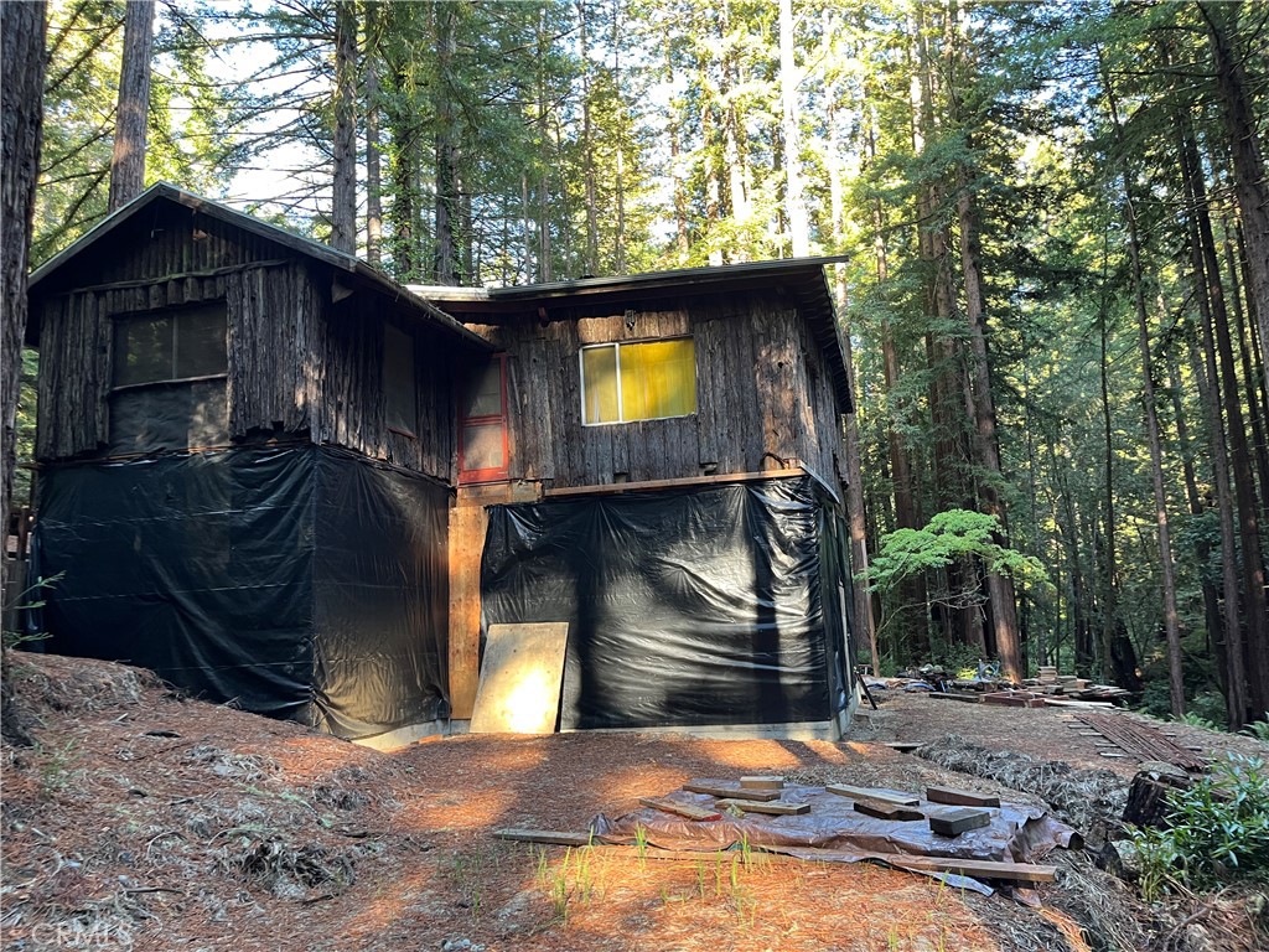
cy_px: 476
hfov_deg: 67.3
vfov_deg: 53.1
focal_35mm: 26
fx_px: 953
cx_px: 634
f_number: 1.6
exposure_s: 1/68
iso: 125
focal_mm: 5.1
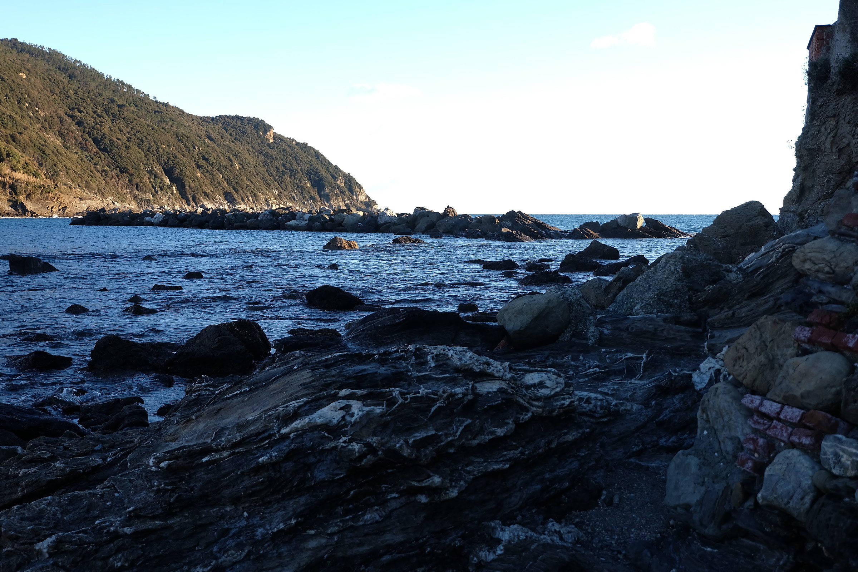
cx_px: 429
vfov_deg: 35.1
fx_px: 906
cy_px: 286
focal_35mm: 38
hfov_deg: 50.7
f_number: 5
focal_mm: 25.6
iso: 100
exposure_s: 1/100
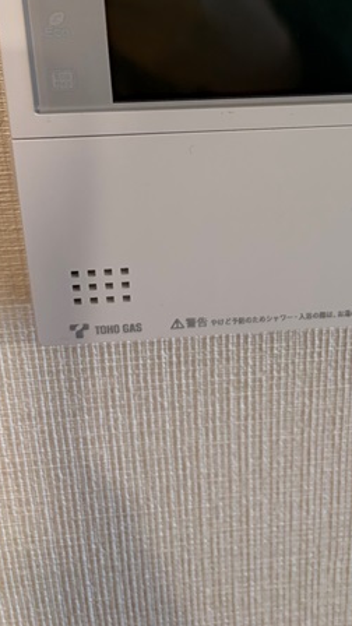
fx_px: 796
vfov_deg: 40.7
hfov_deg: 24.6
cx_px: 271
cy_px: 106
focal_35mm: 48
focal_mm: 5.96
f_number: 1.6
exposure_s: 1/60
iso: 160
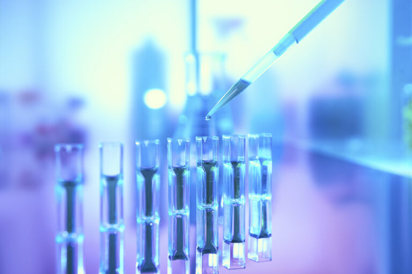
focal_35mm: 60
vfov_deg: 22.6
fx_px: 686
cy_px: 137
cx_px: 206
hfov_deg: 33.4
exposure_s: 1/80
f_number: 5.6
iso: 200
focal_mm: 60
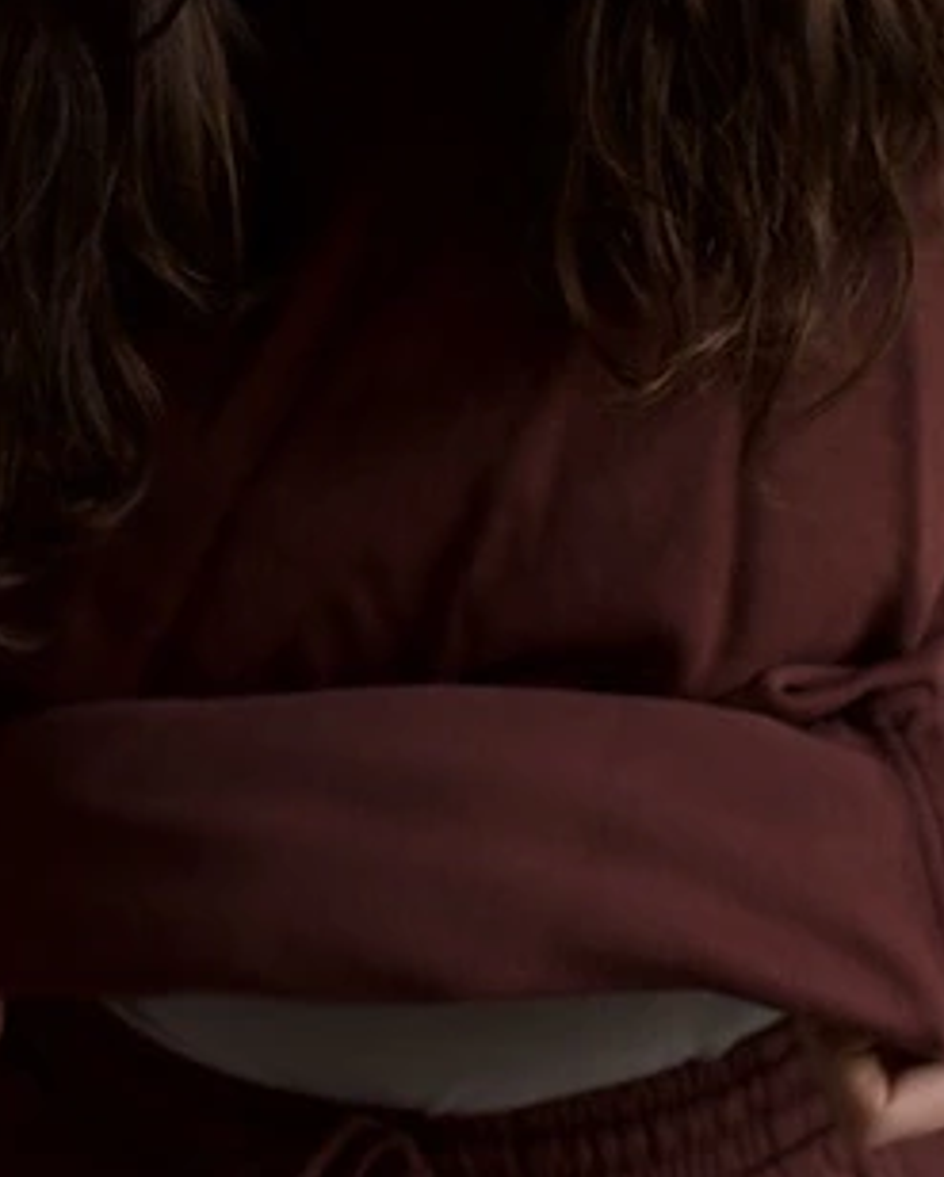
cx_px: 277
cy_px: 176
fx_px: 3801
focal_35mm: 109
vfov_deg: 17.4
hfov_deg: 14.1
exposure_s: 1/200
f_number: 2.5
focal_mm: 35
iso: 400
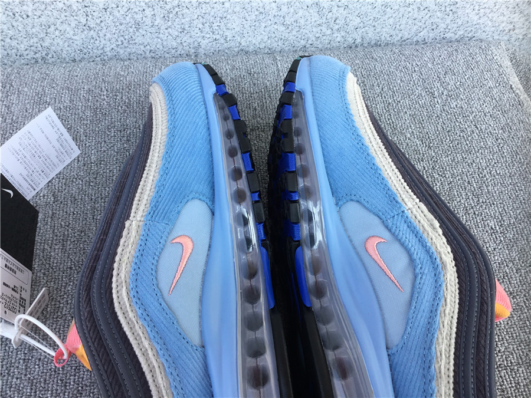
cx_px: 266
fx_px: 476
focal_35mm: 31
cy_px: 199
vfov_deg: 45.4
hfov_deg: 58.4
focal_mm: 3.3
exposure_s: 1/242
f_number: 2.4
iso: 25
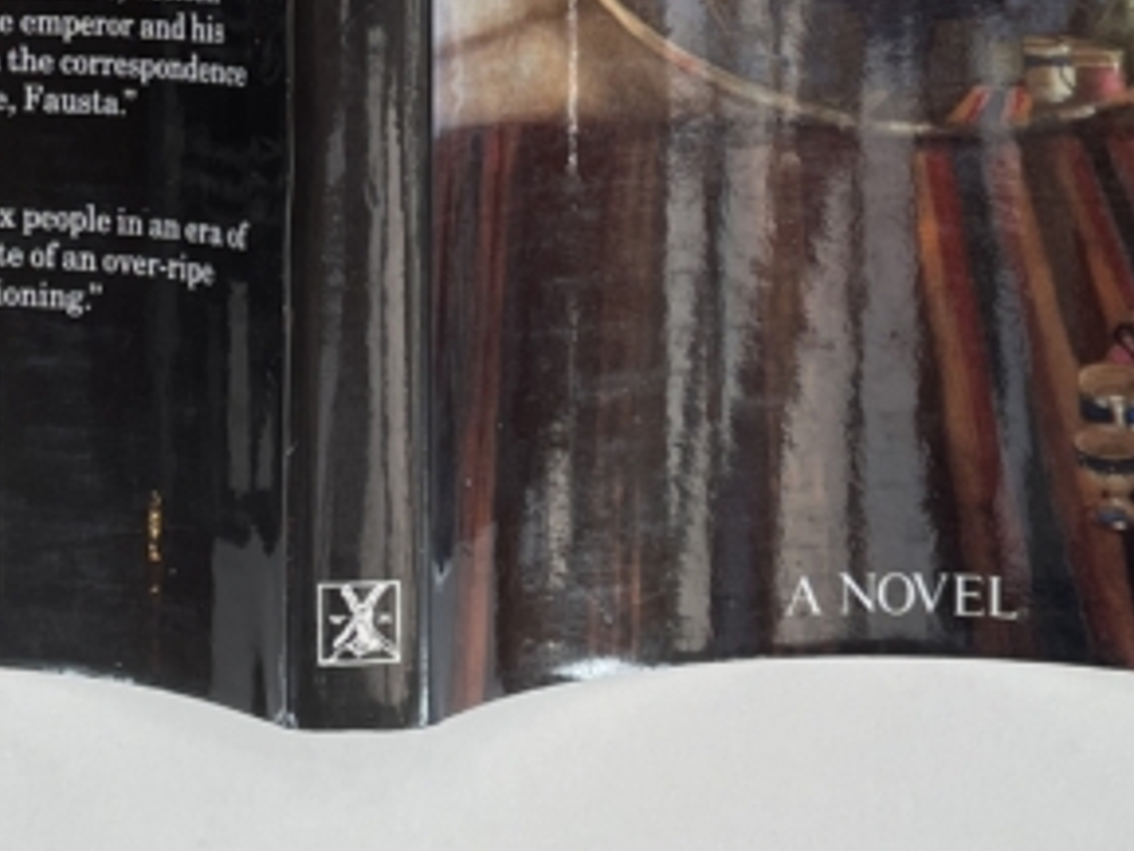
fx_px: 3015
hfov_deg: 21.2
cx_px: 334
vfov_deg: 15.4
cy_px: -224
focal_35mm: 92
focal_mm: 4.2
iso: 32
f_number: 1.6
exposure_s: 1/115
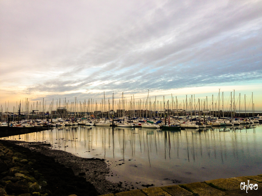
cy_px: 98
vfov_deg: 42.9
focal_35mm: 33
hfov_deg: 55.4
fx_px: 250
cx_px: 131
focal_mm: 4.12
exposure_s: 1/230
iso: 50
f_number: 2.4
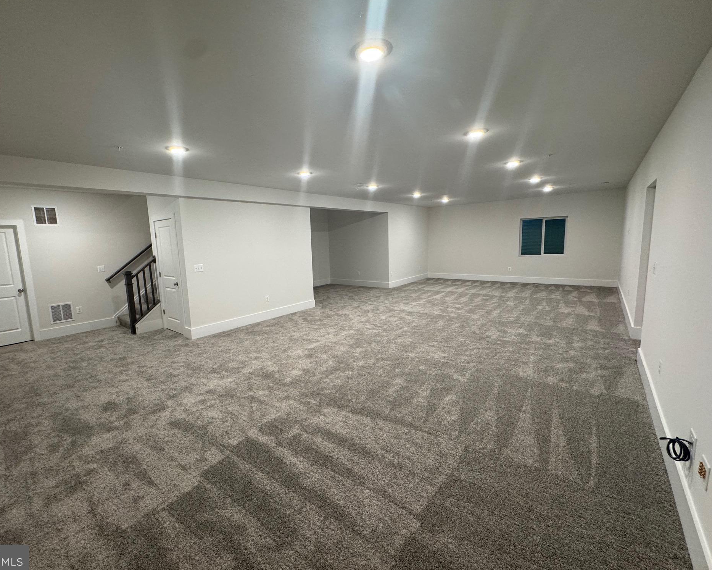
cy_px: 283
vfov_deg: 84.0
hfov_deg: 96.5
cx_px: 324
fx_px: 316
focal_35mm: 15
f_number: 2.2
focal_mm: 2.22
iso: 200
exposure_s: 1/60
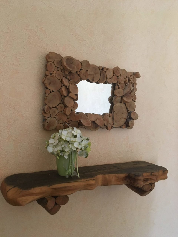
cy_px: 118
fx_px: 199
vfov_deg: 61.7
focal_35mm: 29
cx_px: 89
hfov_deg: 48.2
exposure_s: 1/20
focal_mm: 4.15
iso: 200
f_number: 2.2
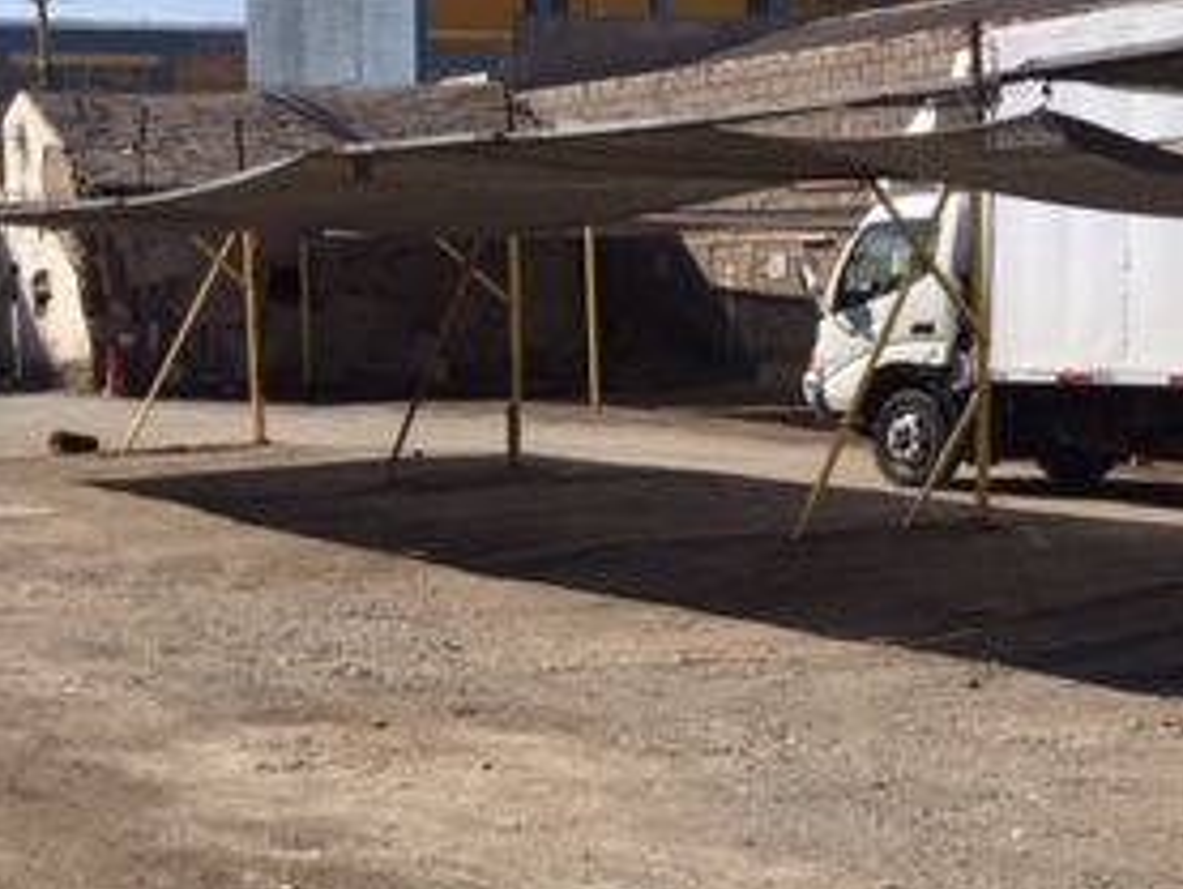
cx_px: 60
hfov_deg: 27.6
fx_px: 2291
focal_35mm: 67
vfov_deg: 21.9
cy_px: 397
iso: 32
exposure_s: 1/2326
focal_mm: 4.15
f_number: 2.2
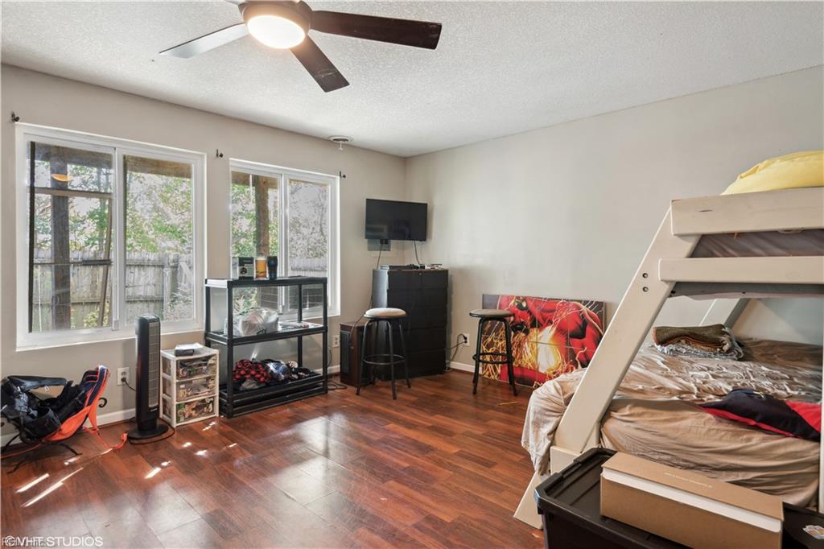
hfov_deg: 86.9
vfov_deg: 64.5
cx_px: 412
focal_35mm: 19
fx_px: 435
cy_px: 274
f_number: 8
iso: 100
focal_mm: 19
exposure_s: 5
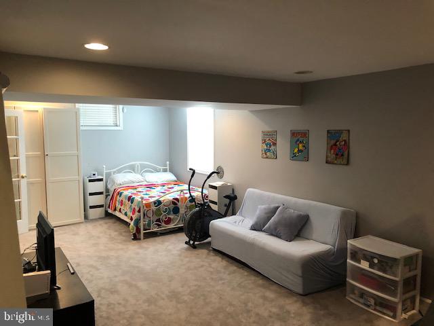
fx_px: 351
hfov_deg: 63.4
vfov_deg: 49.7
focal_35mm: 28
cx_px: 217
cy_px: 163
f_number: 1.8
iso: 64
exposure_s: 1/15
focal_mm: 4
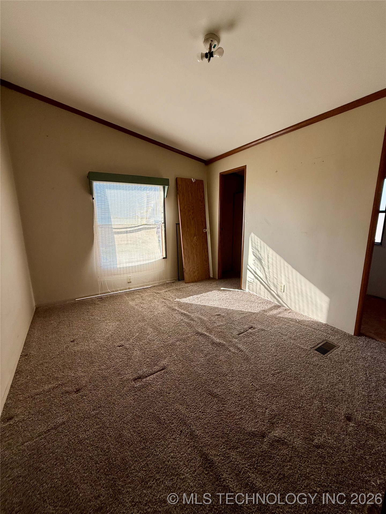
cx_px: 193
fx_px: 208
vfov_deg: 102.1
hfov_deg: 85.7
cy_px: 257
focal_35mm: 14
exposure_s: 1/217
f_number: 2.2
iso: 64
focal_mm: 2.22
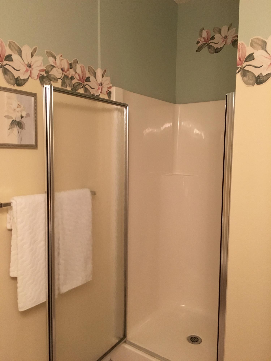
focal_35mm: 29
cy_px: 180
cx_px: 136
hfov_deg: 48.2
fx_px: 303
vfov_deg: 61.7
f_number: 2.2
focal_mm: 4.15
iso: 160
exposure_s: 1/30
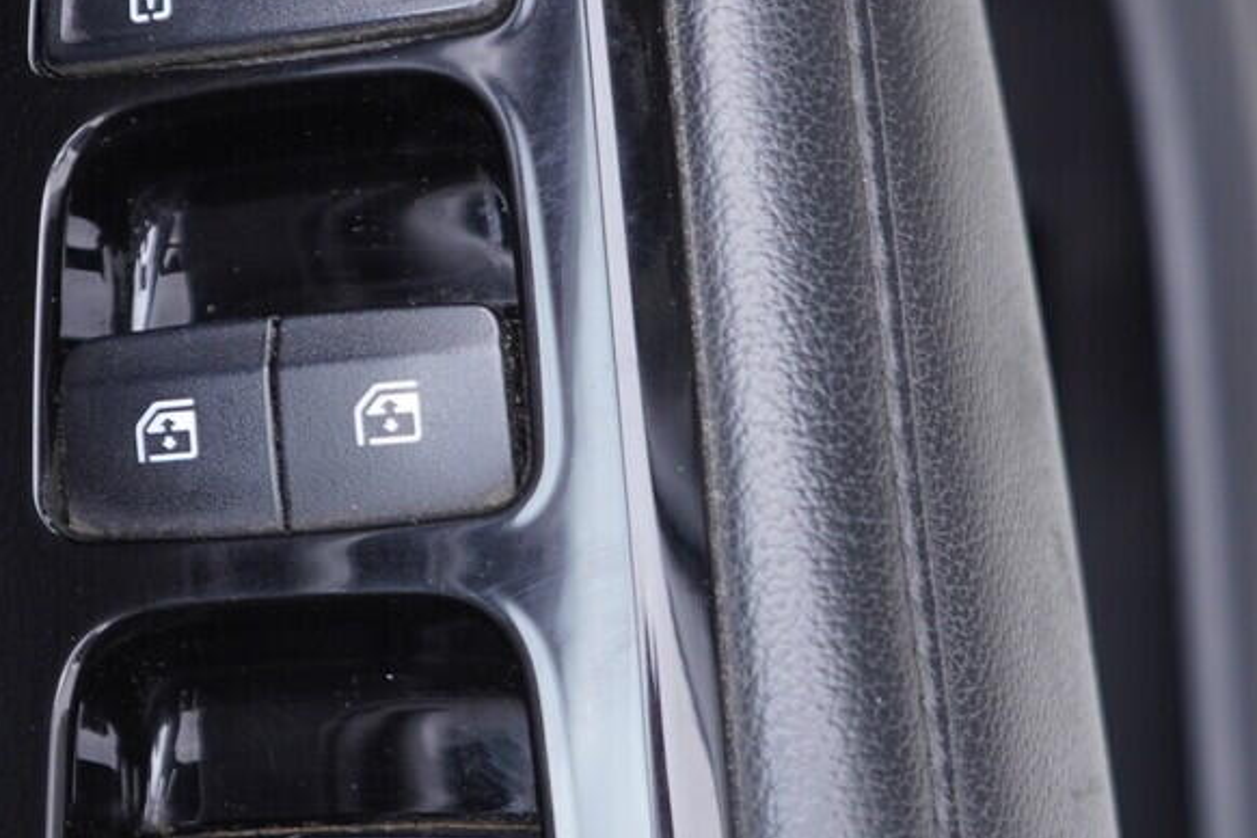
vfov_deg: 15.4
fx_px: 3107
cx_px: 259
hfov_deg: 22.6
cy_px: 389
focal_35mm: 89
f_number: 2.8
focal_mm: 24
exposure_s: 1/40
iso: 250
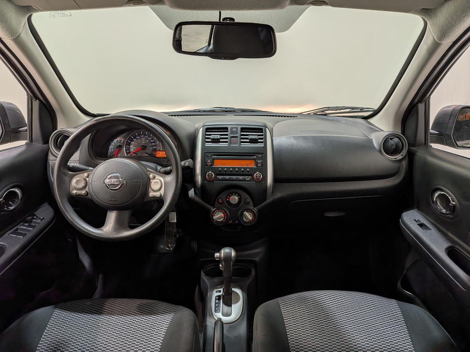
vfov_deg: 56.8
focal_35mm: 24
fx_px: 326
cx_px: 235
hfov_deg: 71.6
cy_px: 176
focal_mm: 4.53
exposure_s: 1/259
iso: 28
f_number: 1.7
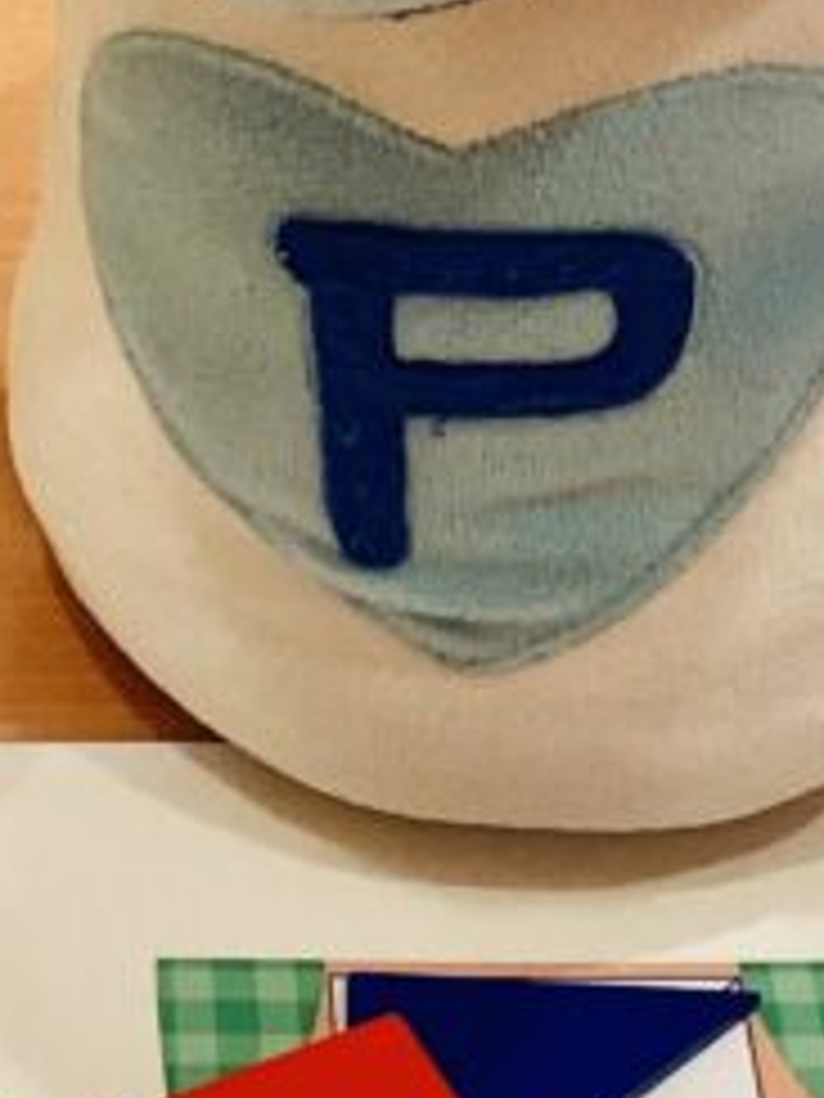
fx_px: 4126
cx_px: -23
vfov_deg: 15.2
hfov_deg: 11.3
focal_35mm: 130
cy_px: 441
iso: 125
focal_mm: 3.3
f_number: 2.4
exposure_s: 1/50
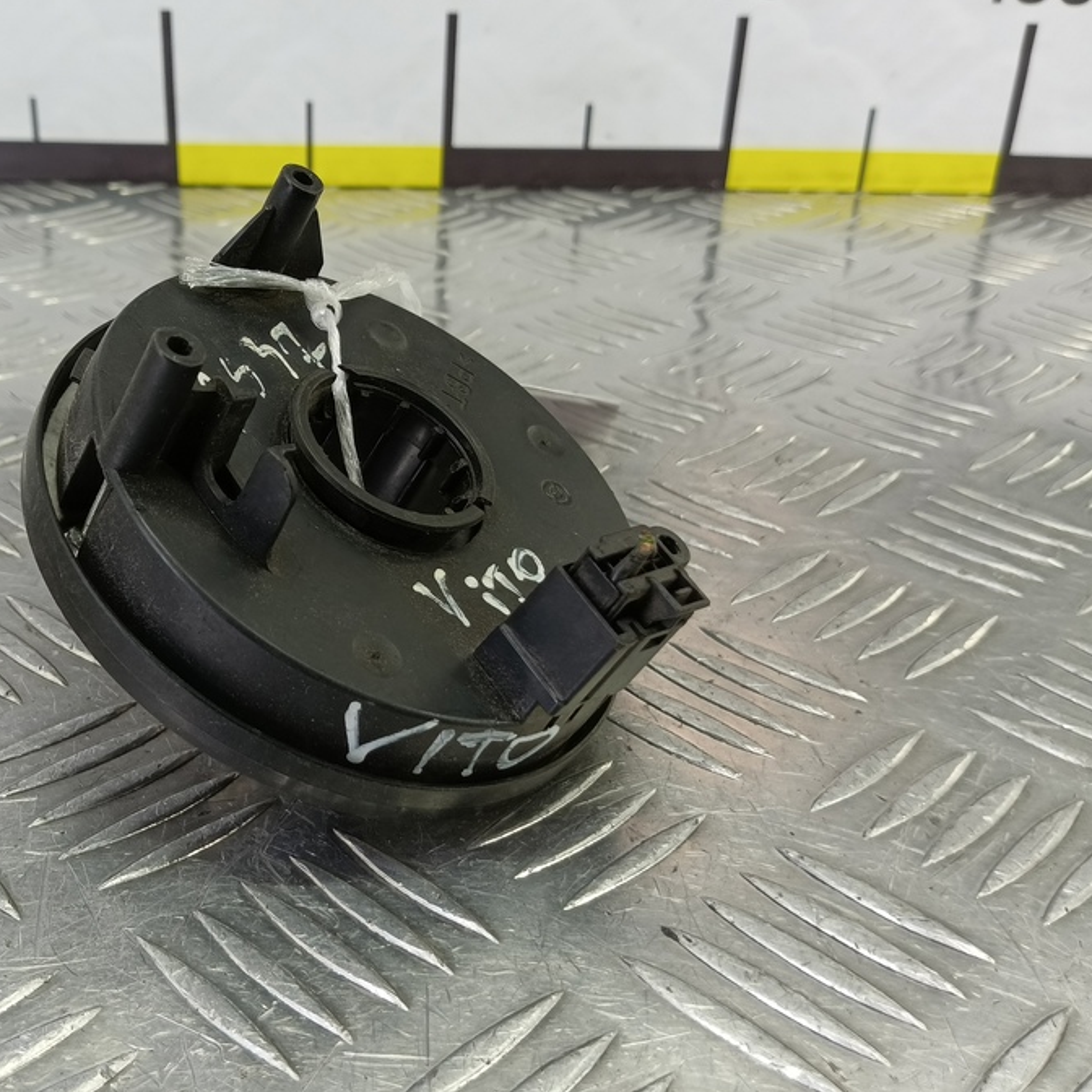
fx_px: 1106
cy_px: 540
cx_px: 341
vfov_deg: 52.5
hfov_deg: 51.3
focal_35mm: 31
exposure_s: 1/50
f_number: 1.6
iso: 138
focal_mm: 4.11
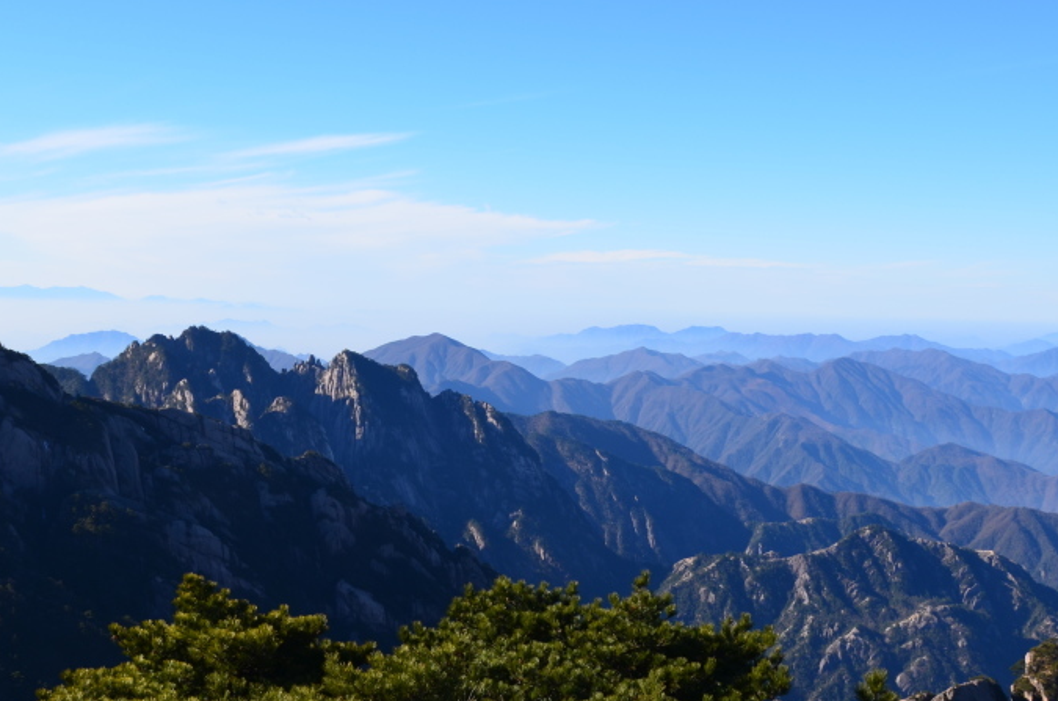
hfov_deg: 41.1
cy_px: 235
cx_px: 390
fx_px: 1401
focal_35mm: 48
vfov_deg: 27.9
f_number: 11
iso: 110
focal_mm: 21
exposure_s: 1/125
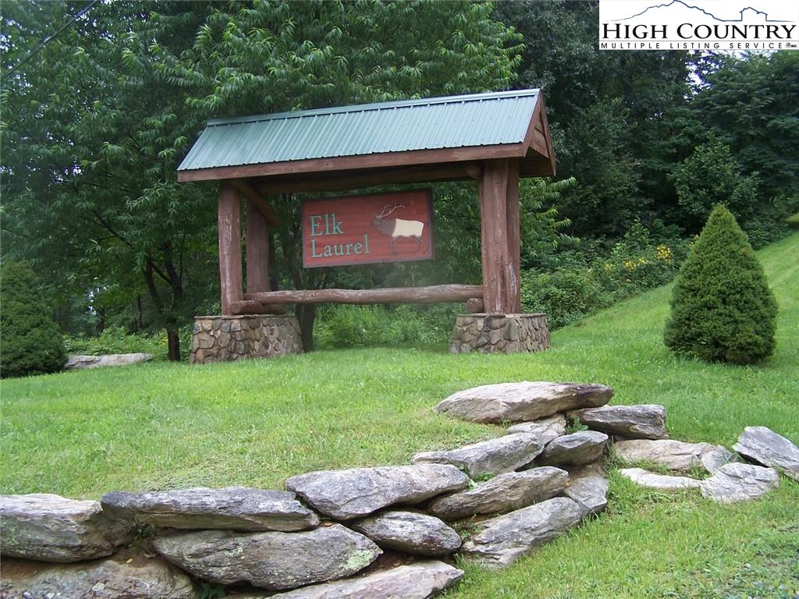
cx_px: 400
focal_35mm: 38
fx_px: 877
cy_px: 300
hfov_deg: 49.0
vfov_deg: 37.7
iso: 80
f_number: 2.8
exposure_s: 1/180
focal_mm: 6.3
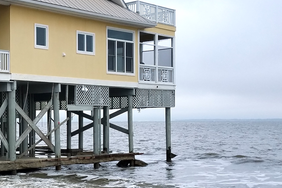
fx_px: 407
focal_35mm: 52
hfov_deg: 36.1
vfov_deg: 26.0
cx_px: 35
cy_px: 93
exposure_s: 1/2064
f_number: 1.7
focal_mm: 4.2
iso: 50
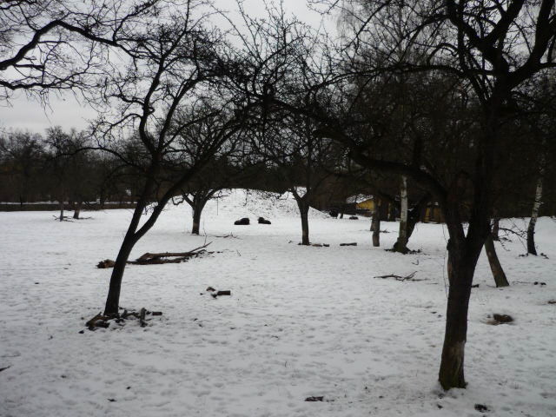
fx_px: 530
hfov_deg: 55.4
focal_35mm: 33
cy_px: 208
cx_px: 278
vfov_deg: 42.9
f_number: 2.8
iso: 100
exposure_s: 1/640
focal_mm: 5.5
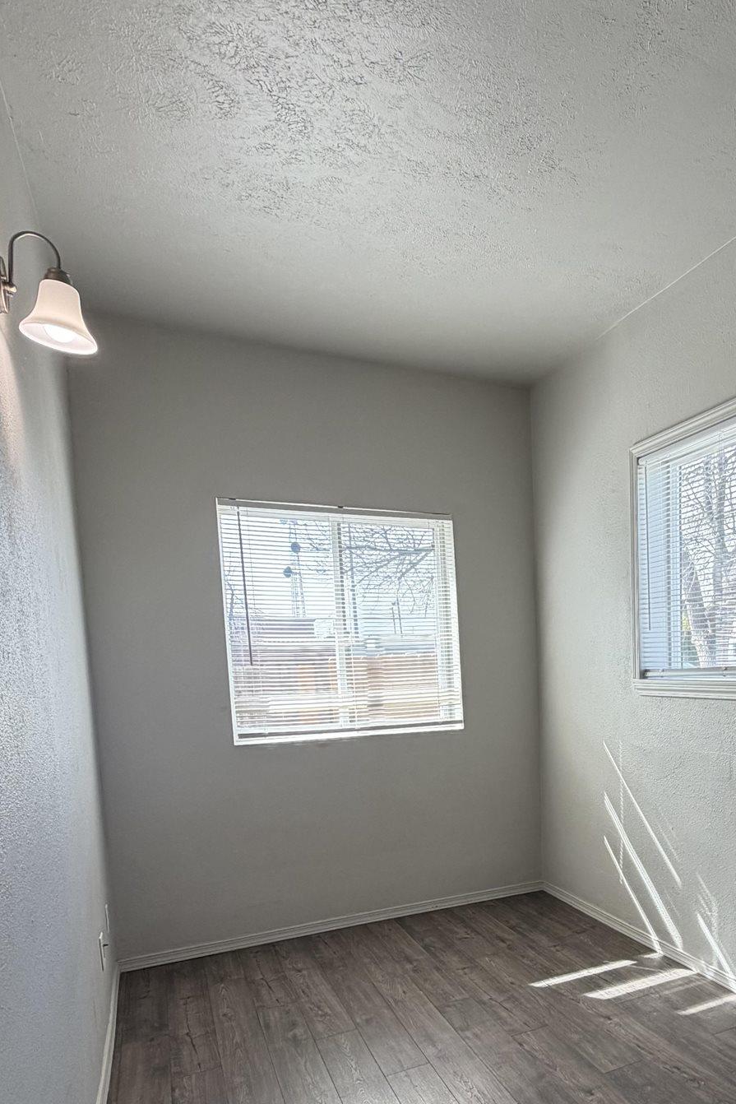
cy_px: 749
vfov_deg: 69.2
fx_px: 766
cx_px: 604
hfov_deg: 48.0
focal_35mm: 25
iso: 100
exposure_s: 1/121
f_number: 2.2
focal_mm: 2.22
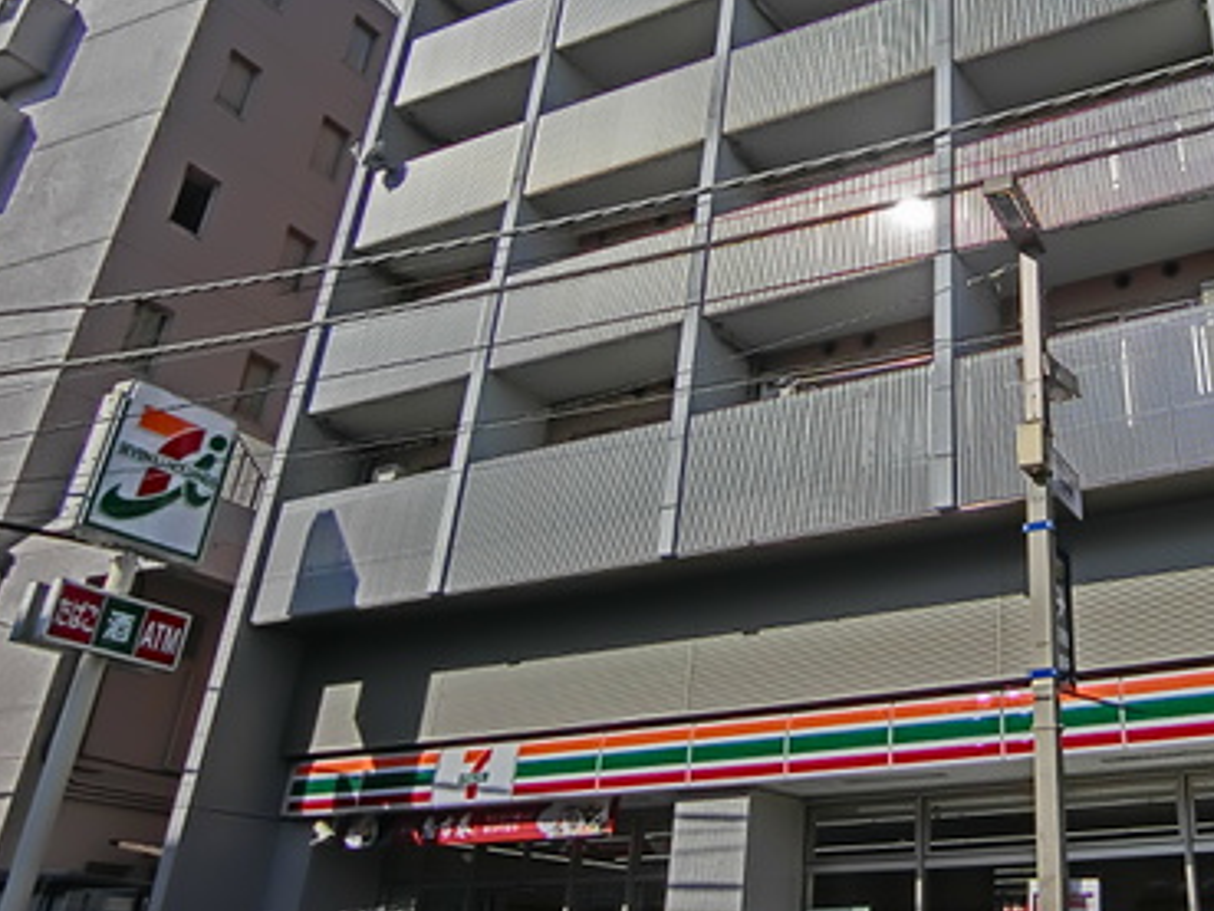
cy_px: 248
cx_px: 971
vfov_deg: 38.8
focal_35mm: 36
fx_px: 1263
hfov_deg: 48.5
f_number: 6.9
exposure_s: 1/800
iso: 80
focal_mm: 4.06
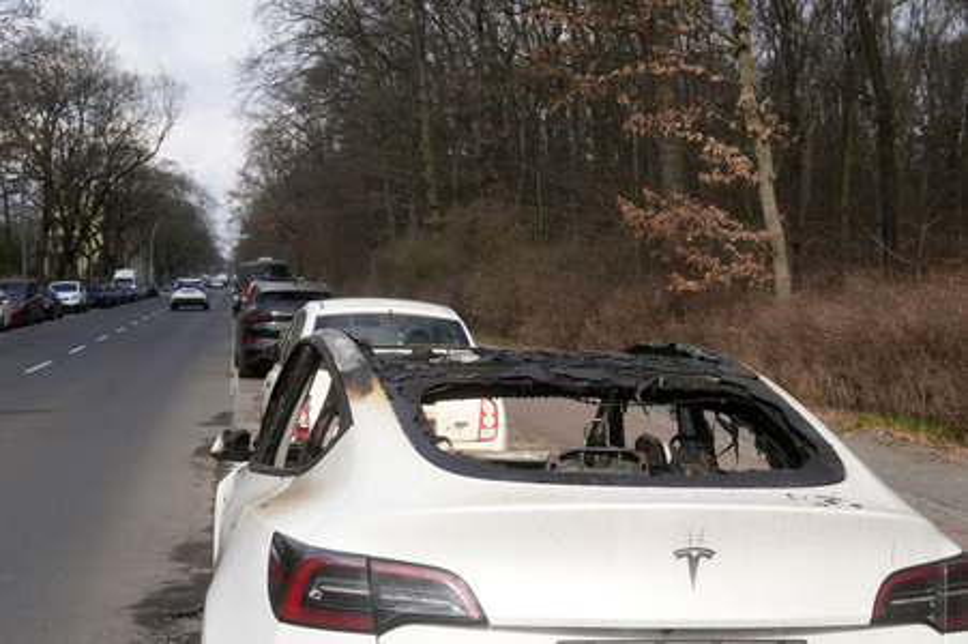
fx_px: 1209
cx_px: 484
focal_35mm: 45
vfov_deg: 29.8
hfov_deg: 43.6
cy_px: 322
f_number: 7.1
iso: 640
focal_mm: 30
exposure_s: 1/1250
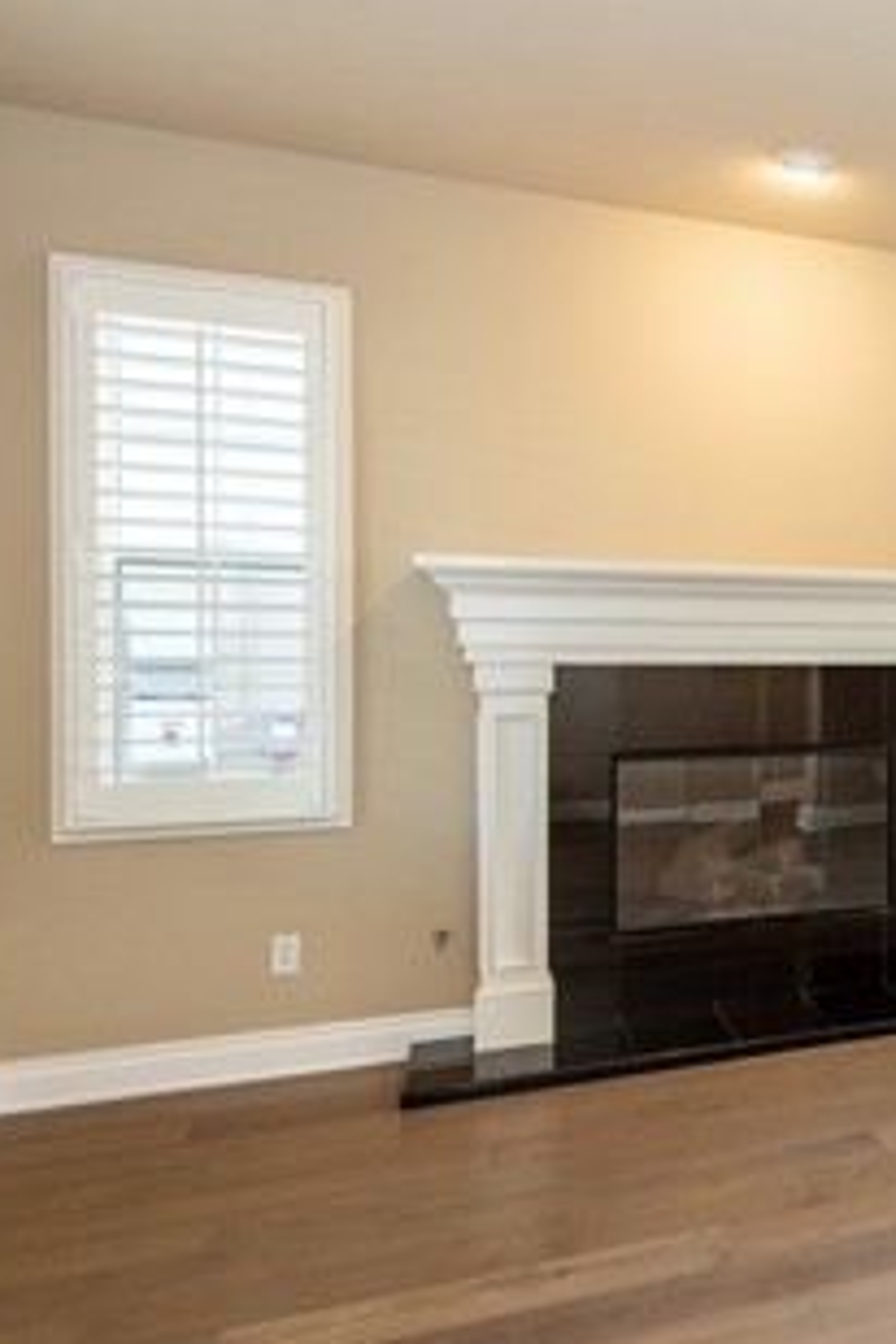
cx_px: 992
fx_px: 1083
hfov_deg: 37.4
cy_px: 676
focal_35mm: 29
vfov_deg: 63.7
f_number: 5
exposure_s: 1/100
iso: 800
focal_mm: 14
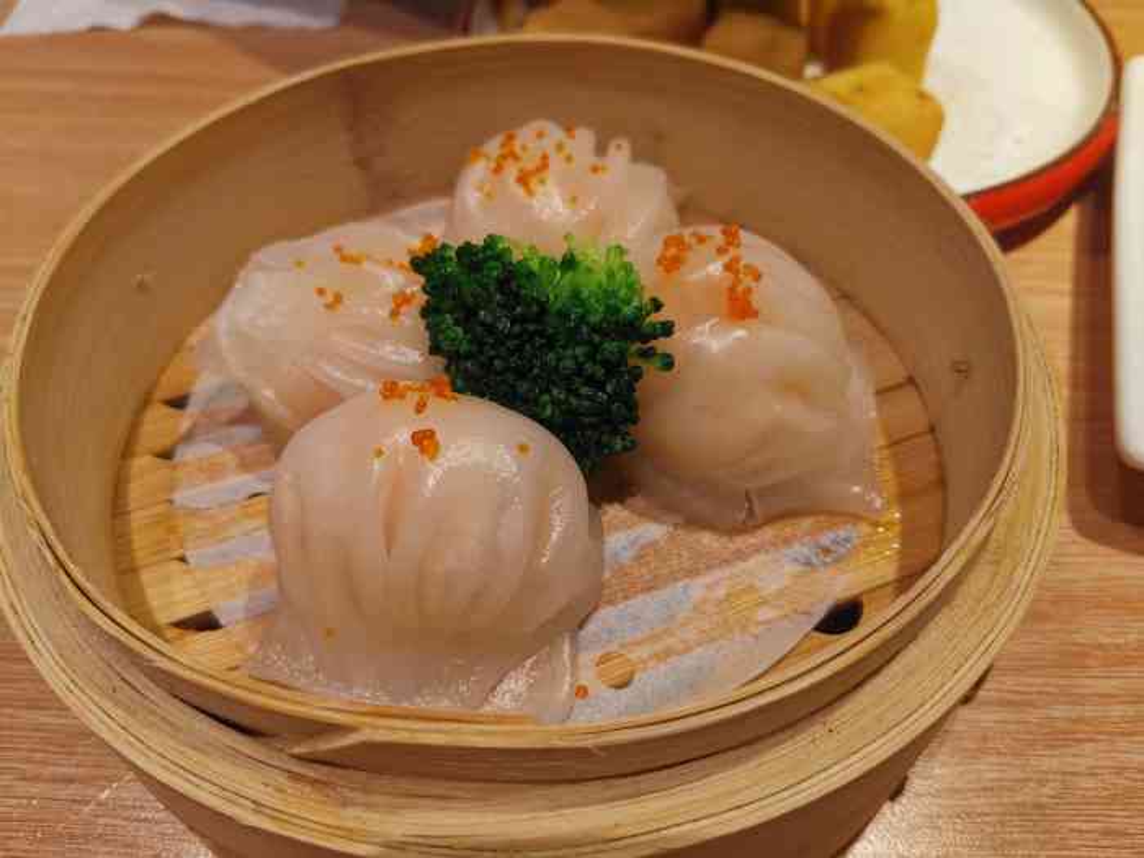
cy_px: 429
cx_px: 572
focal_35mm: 27
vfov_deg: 51.4
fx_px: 892
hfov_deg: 65.3
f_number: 1.8
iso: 80
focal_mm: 4.75
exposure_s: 1/100
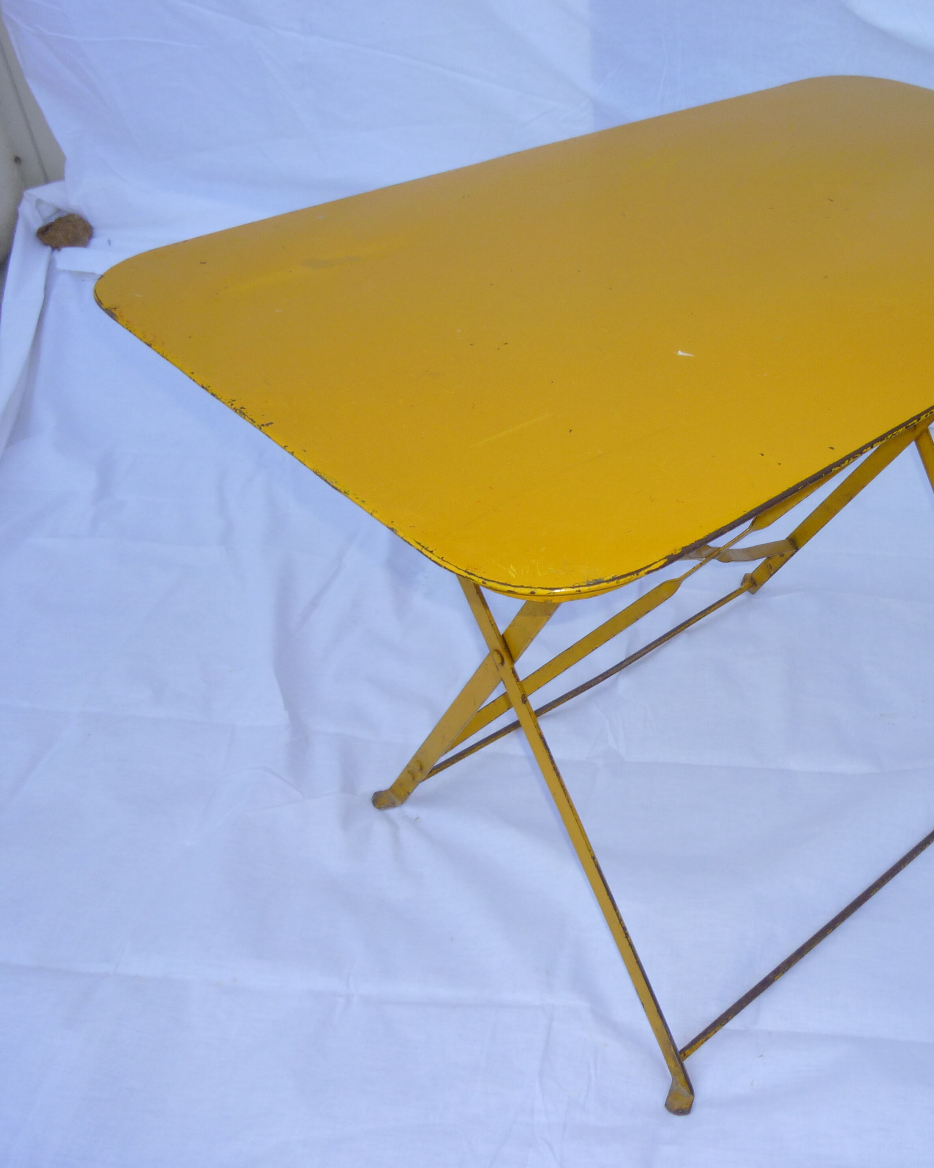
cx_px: 714
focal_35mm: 33
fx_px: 1140
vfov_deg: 54.2
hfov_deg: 43.0
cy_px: 588
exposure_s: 1/320
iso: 100
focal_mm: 4.5
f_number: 3.3
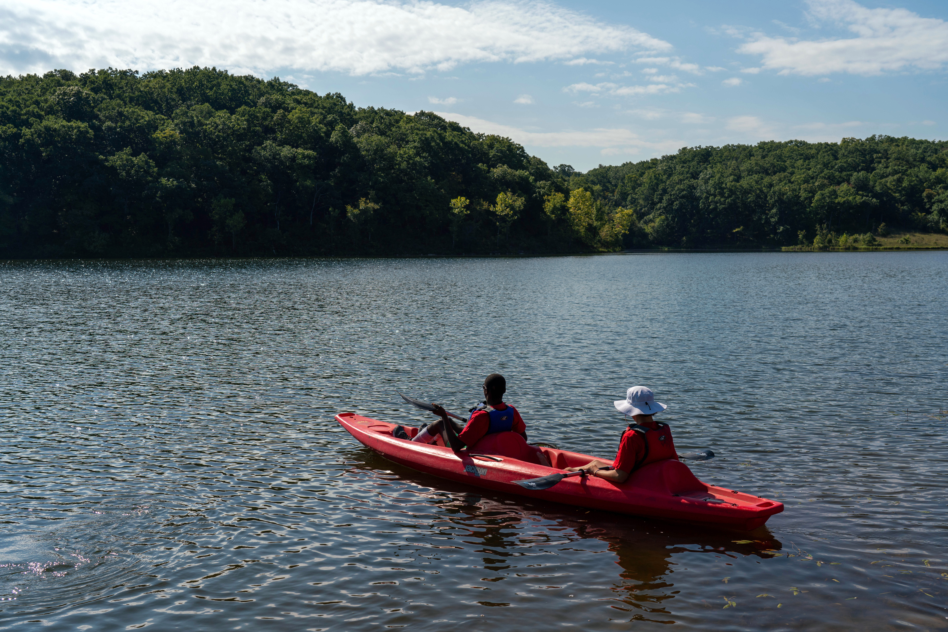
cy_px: 316
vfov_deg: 36.0
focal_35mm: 37
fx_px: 974
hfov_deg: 51.9
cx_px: 474
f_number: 6.3
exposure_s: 1/1000
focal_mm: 37
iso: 100
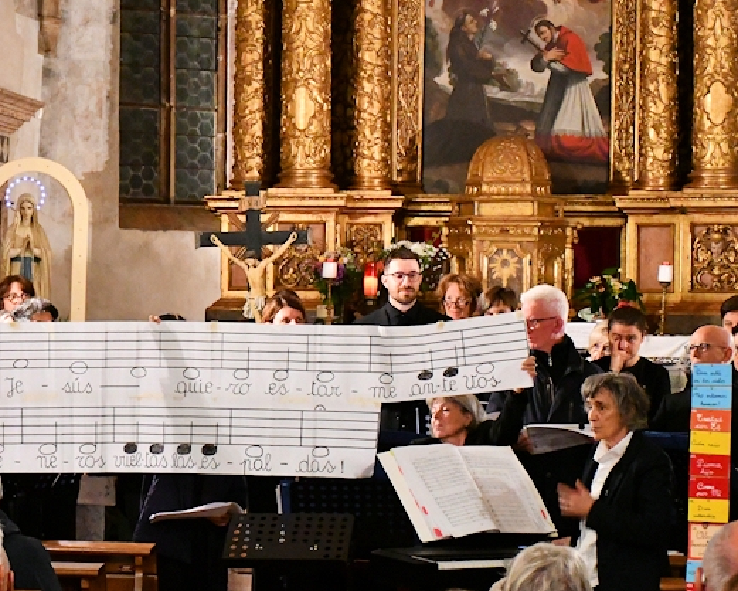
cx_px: 173
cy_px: 300
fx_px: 2359
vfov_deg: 14.3
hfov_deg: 17.7
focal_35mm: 108
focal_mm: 50
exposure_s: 1/60
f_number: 4.8
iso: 8000
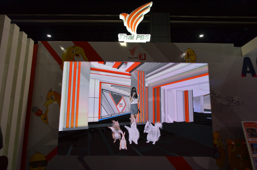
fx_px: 192
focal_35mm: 27
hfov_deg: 67.5
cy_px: 85
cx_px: 128
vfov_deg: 47.7
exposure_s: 1/500
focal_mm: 18
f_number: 3.5
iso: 1600
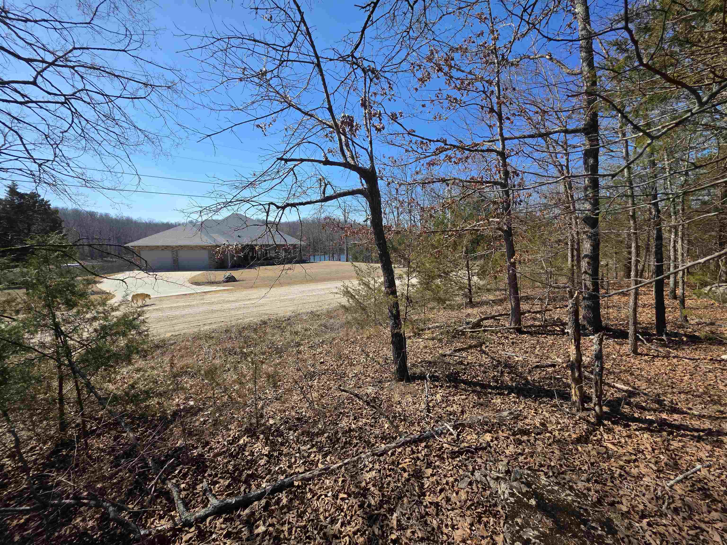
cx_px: 364
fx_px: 273
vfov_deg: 89.9
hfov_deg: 106.2
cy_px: 272
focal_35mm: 13
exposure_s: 1/1517
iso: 40
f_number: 1.9
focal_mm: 2.2
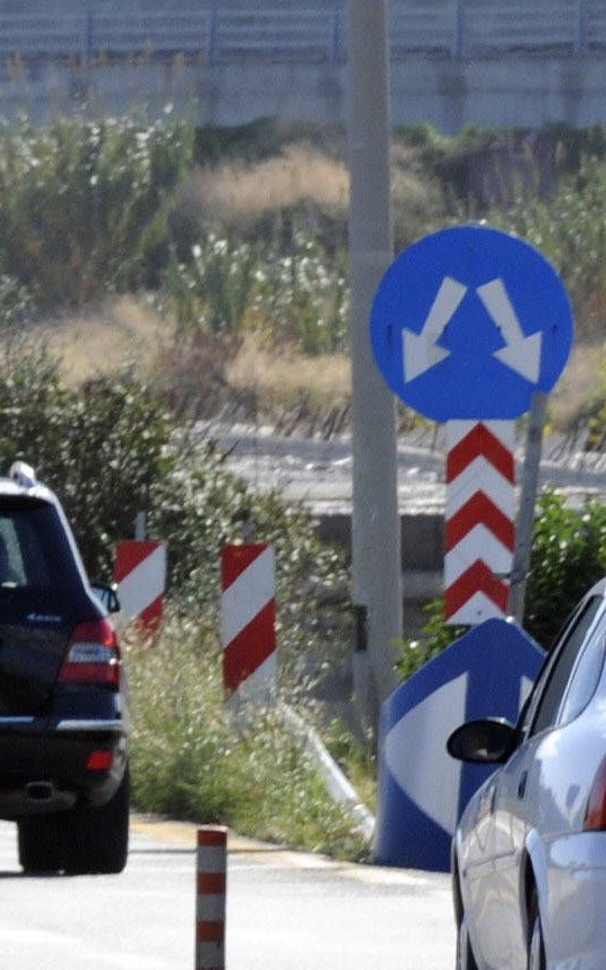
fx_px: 33137
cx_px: -176
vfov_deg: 1.7
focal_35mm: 1254
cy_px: 165
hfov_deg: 1.0
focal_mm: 250
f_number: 16
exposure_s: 1/250
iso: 500
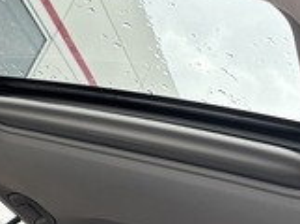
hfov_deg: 28.1
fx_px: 588
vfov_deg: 21.4
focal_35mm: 68
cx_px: 63
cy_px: 163
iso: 50
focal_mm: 5.96
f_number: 1.6
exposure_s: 1/235
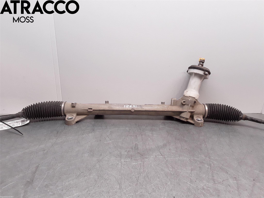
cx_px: 132
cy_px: 99
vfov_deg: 49.7
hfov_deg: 63.4
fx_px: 214
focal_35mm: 28
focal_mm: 2.91
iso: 50
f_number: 1.9
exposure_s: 1/100
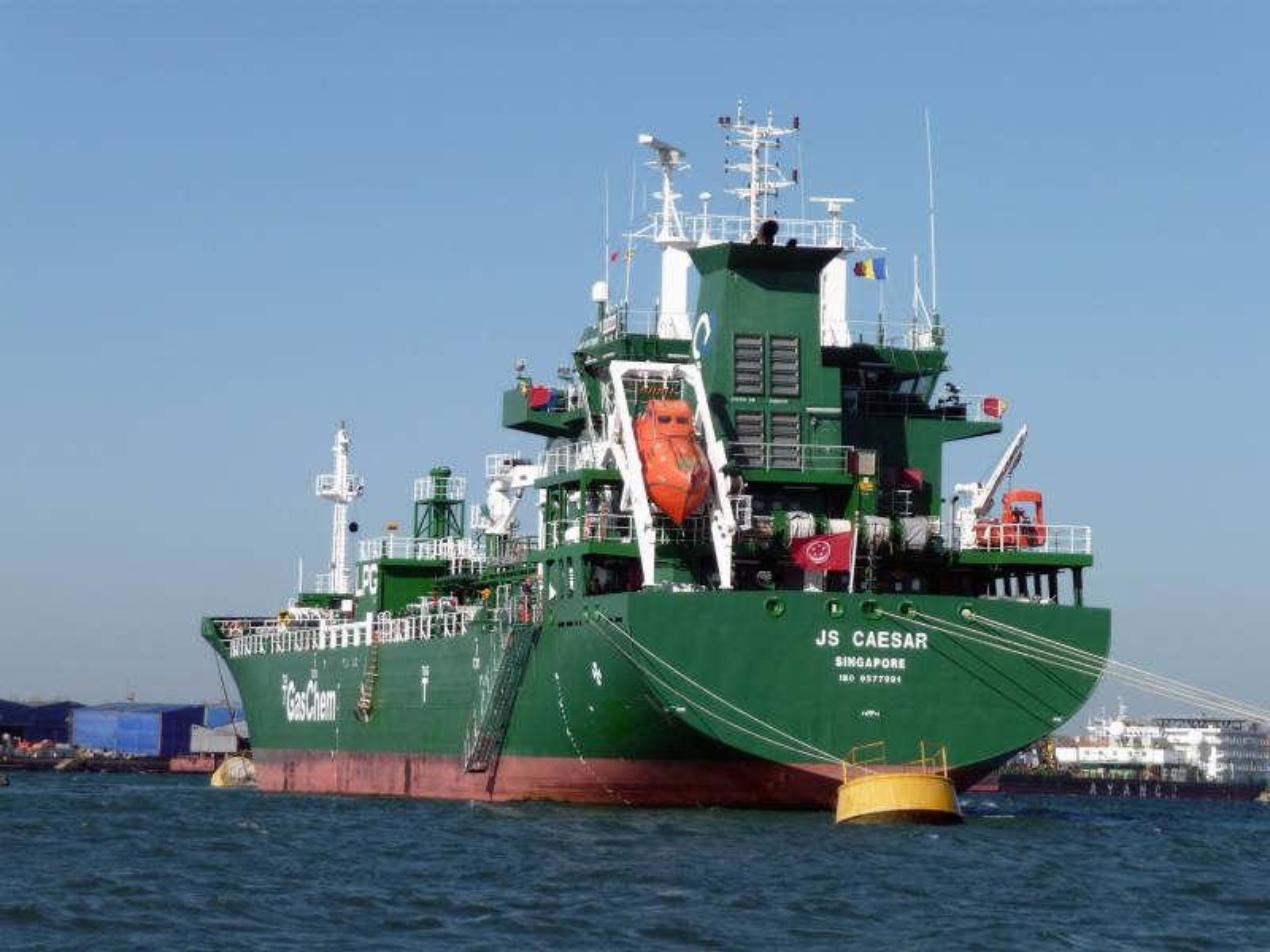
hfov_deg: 17.6
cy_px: 476
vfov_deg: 13.2
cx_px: 635
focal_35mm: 112
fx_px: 4109
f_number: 4.7
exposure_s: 1/1000
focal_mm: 19.1
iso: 100
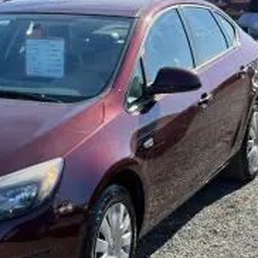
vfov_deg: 20.6
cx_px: 21
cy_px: 162
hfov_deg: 20.2
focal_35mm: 84
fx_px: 708
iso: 80
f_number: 1.78
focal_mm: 6.76
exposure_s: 1/1678
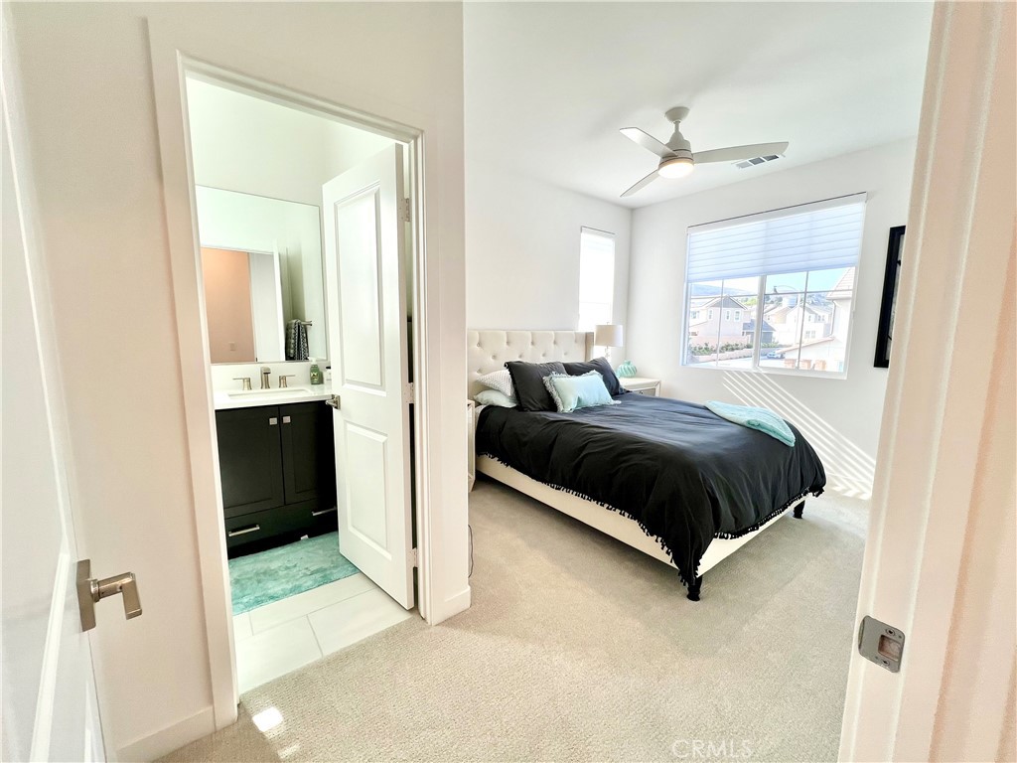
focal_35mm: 13
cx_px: 508
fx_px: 382
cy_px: 382
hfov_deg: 106.2
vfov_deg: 89.9
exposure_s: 1/120
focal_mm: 1.57
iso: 50
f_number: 1.8
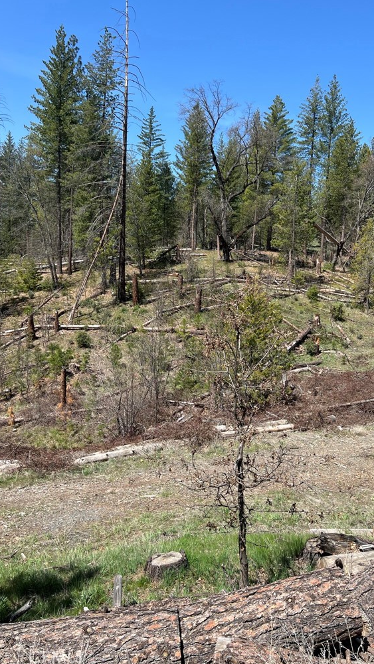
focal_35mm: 29
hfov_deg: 40.0
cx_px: 226
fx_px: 511
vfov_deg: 66.1
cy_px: 327
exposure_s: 1/2762
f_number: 1.5
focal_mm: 5.7
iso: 50
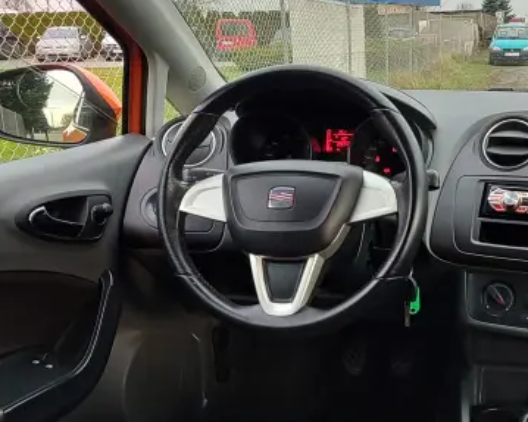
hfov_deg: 44.1
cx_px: 403
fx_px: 625
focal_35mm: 40
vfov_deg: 37.1
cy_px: 268
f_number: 1.8
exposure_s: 1/238
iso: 100
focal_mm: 5.56
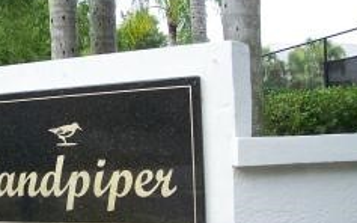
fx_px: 739
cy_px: 161
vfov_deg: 17.1
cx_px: 63
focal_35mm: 76
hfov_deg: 26.6
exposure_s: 1/250
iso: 80
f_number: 2.8
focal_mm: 6.3
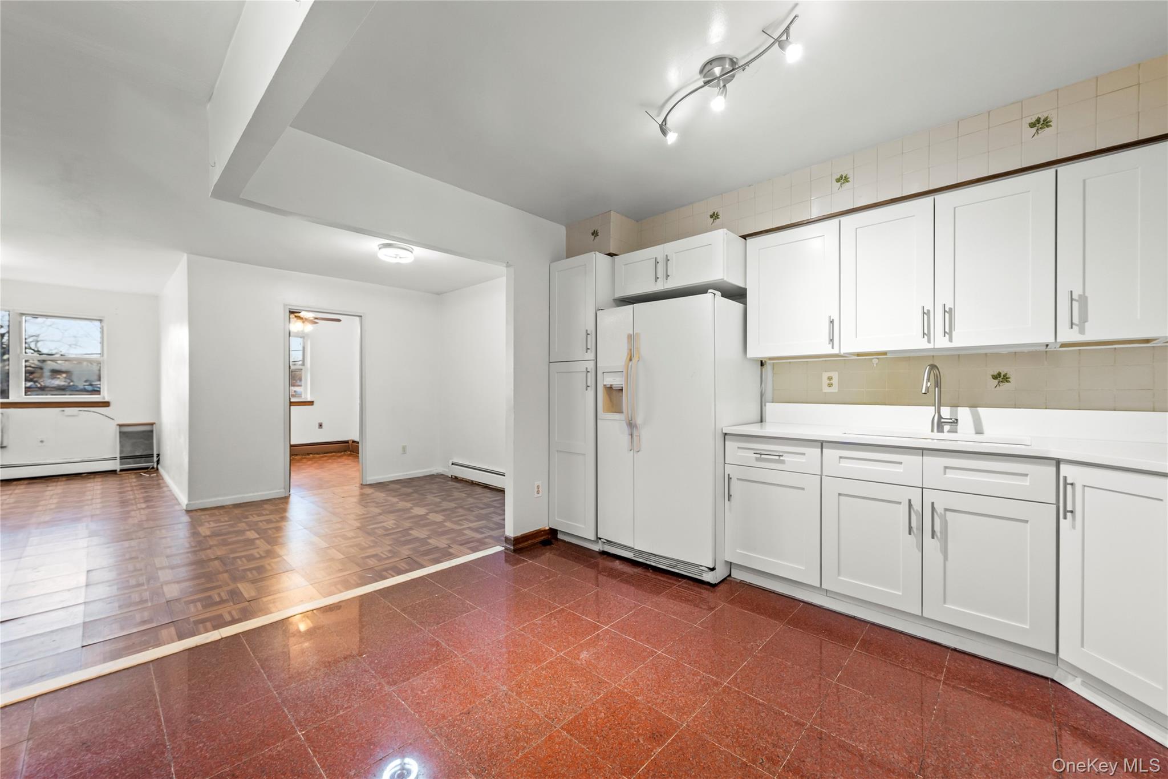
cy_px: 390
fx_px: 454
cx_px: 584
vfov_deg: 81.2
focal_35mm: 14
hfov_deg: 104.3
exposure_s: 1/5
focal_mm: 14
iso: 800
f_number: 8
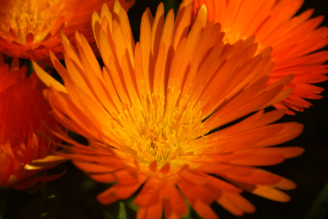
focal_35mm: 158
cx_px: 164
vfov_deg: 8.7
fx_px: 1435
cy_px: 110
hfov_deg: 13.0
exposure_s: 1/400
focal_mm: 105
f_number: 8
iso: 100
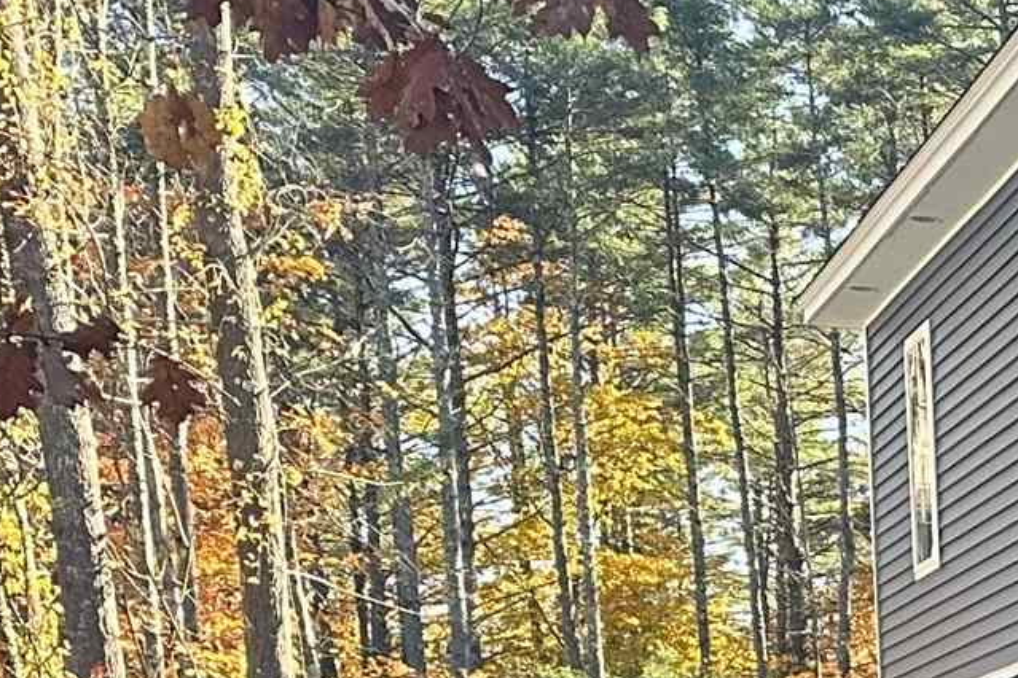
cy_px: 1502
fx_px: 3393
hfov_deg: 13.5
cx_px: 2270
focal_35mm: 120
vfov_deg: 10.2
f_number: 1.78
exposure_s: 1/361
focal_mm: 6.86
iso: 80
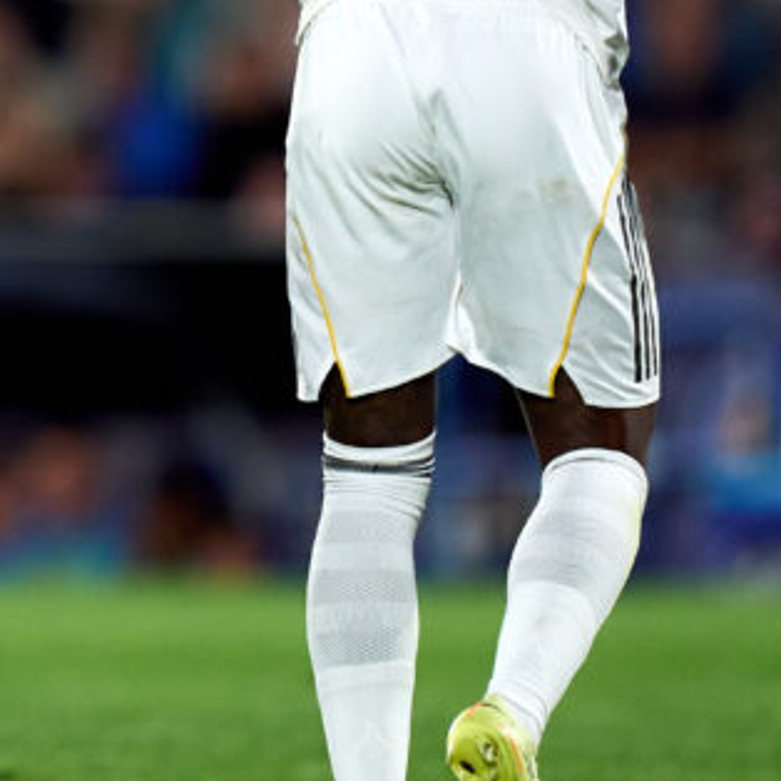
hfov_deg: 1.5
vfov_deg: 1.5
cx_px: -65
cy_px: 72
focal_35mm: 1155
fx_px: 29482
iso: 2500
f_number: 2.8
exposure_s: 1/1600
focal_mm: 400
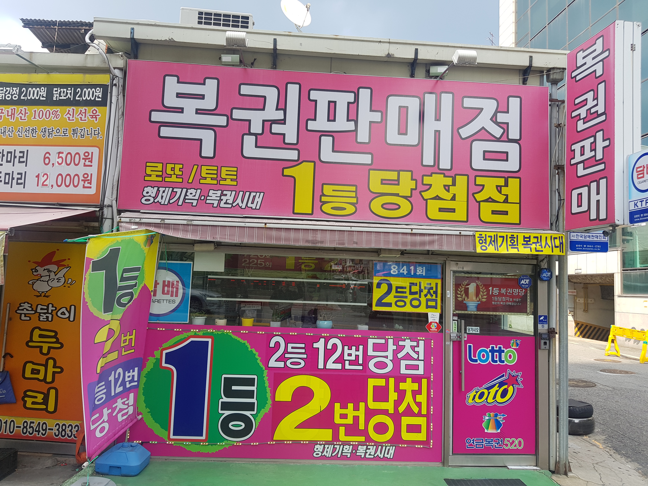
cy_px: 243
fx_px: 487
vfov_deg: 53.1
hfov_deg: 67.3
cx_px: 324
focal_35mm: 26
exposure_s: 1/572
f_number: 1.7
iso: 40
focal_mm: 4.2
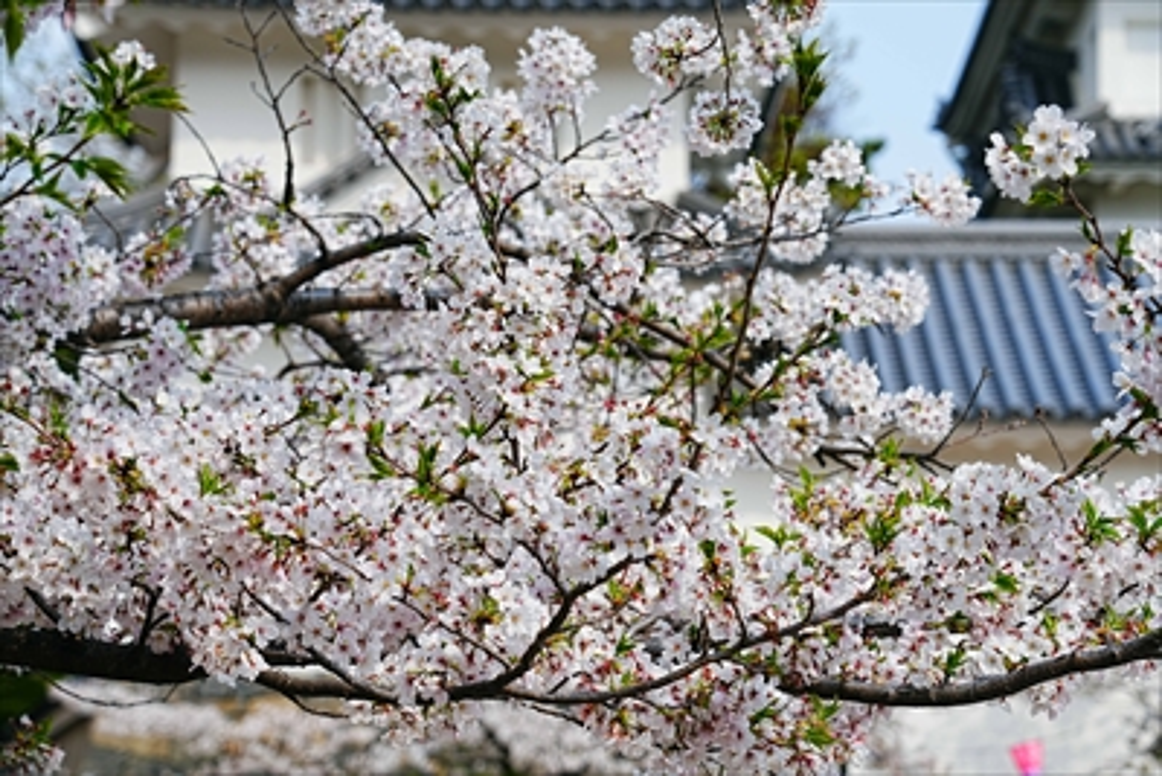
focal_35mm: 105
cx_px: 581
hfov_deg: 19.4
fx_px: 3390
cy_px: 388
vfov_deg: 13.1
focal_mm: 105
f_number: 6.3
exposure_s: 1/400
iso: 100
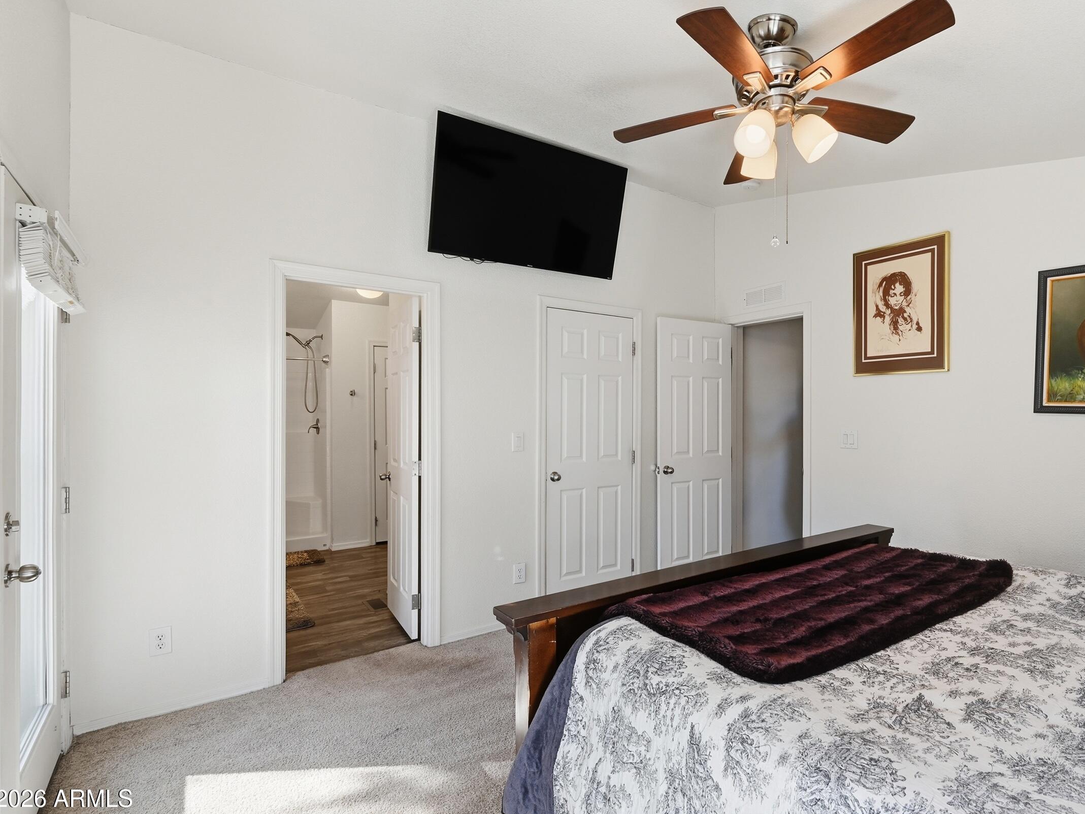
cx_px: 627
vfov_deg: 71.6
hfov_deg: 87.1
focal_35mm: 18
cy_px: 414
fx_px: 564
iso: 250
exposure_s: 1/200
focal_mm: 16
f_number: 9
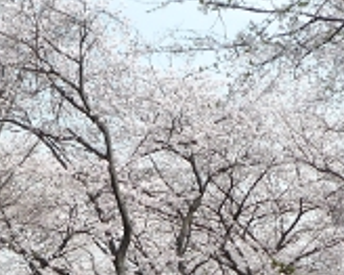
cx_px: 138
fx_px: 1384
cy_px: 353
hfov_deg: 14.2
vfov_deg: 11.1
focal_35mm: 136
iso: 100
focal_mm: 6.3
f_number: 3.8
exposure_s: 1/500
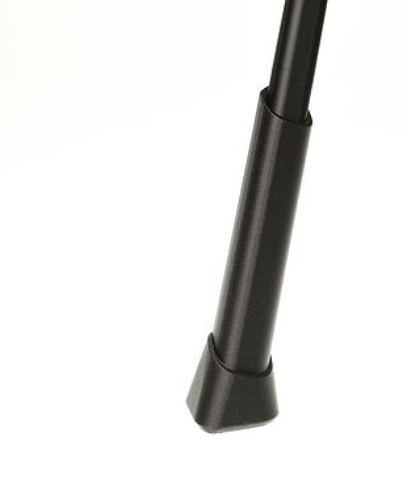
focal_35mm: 88
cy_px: -13
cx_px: 333
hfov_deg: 17.3
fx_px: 1313
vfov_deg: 20.9
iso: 200
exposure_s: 1/160
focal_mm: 45
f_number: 16
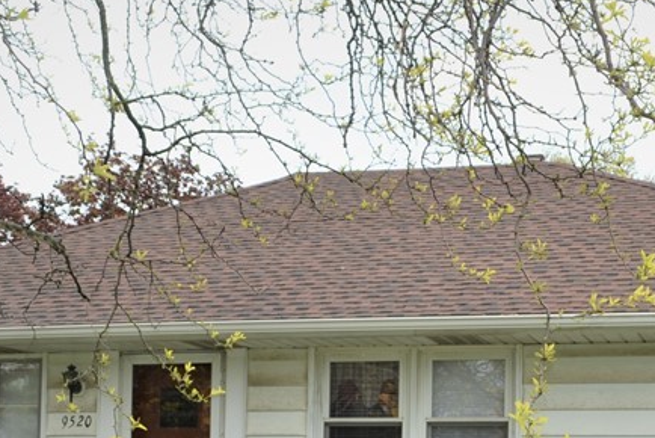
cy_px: 456
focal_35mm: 75
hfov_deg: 26.9
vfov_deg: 17.7
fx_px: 1365
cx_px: 391
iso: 100
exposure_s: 1/200
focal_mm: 20
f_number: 6.3
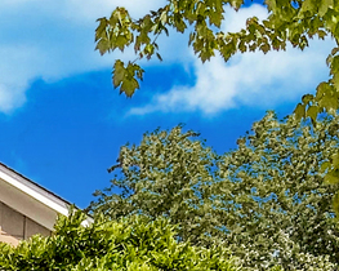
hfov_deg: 10.8
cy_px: 623
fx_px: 1554
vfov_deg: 9.1
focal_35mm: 155
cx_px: -437
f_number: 1.8
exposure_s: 1/2667
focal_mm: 3
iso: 16
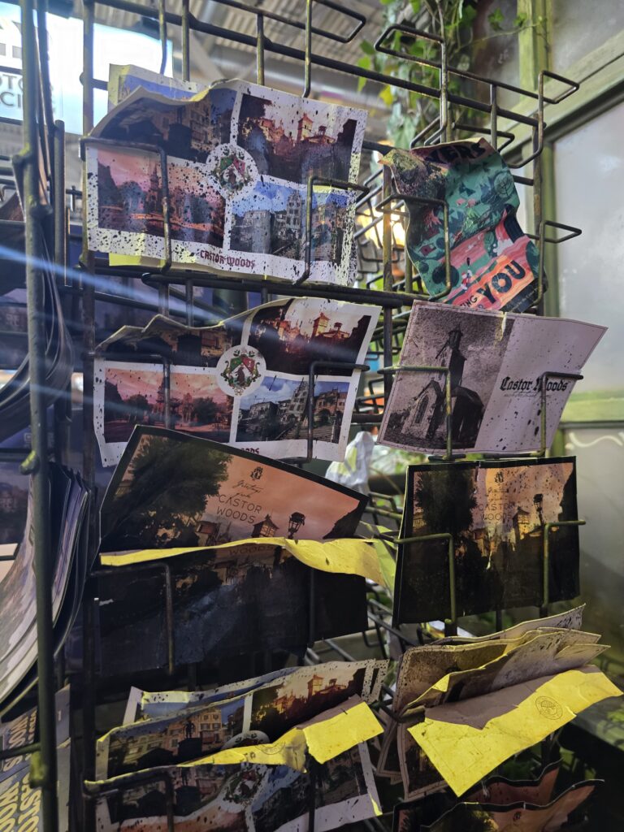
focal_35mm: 23
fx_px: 553
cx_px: 312
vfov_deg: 73.9
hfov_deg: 58.9
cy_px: 416
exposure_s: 1/30.5
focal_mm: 6.3
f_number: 1.7
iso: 400
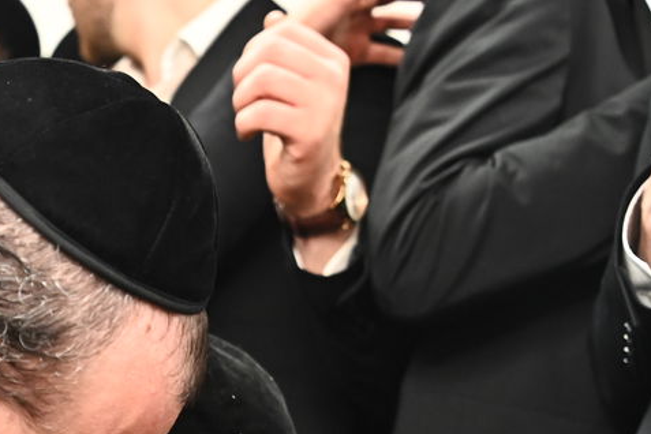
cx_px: -46
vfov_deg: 15.1
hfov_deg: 22.0
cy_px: 505
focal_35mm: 88
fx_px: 1591
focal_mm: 30
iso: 3200
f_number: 3.2
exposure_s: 1/200
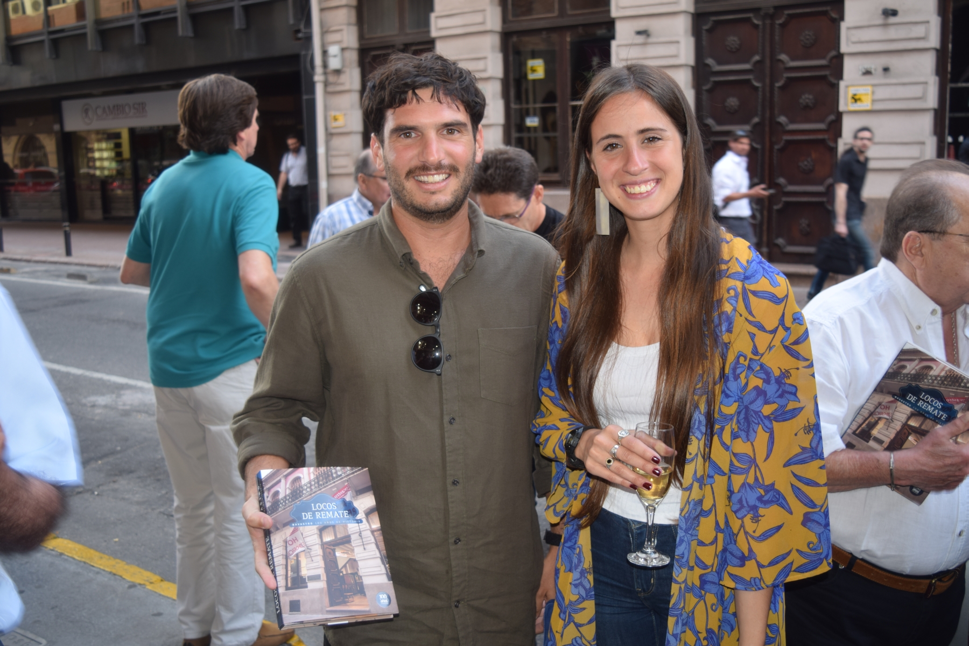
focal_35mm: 36
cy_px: 323
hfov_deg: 53.1
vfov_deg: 36.9
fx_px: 969
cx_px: 484
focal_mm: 24
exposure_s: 1/30
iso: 100
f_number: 4.5
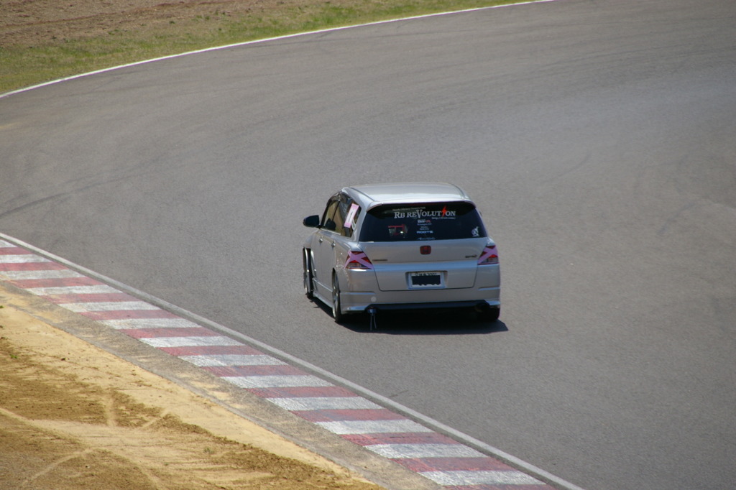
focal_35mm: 375
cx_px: 368
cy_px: 245
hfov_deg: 5.5
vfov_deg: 3.7
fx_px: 7664
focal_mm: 250
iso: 200
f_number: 9.5
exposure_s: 1/500
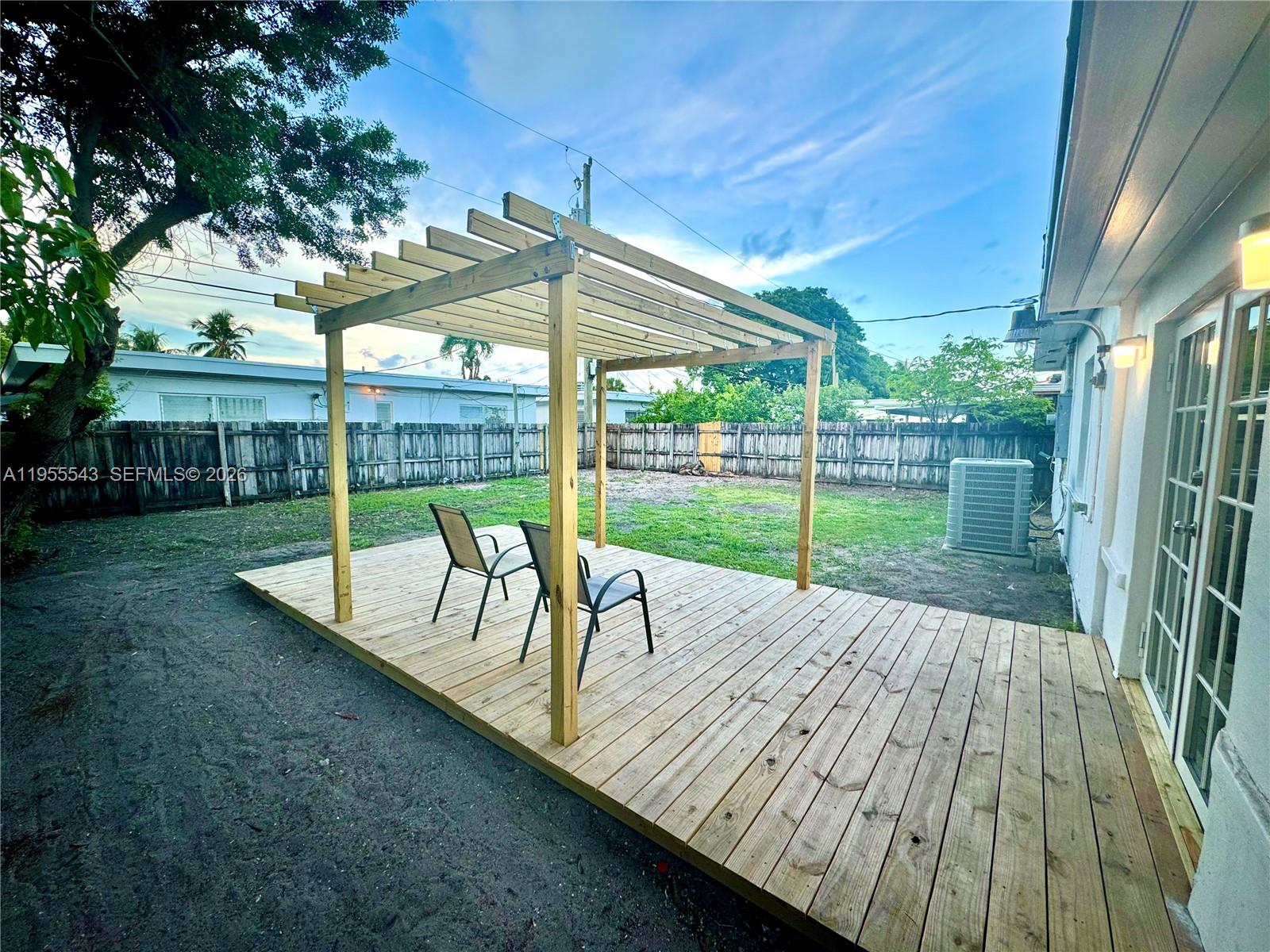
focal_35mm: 14
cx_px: 635
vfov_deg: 85.7
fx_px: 514
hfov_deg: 102.1
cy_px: 476
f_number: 2.2
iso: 100
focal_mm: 2.22
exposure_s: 1/120
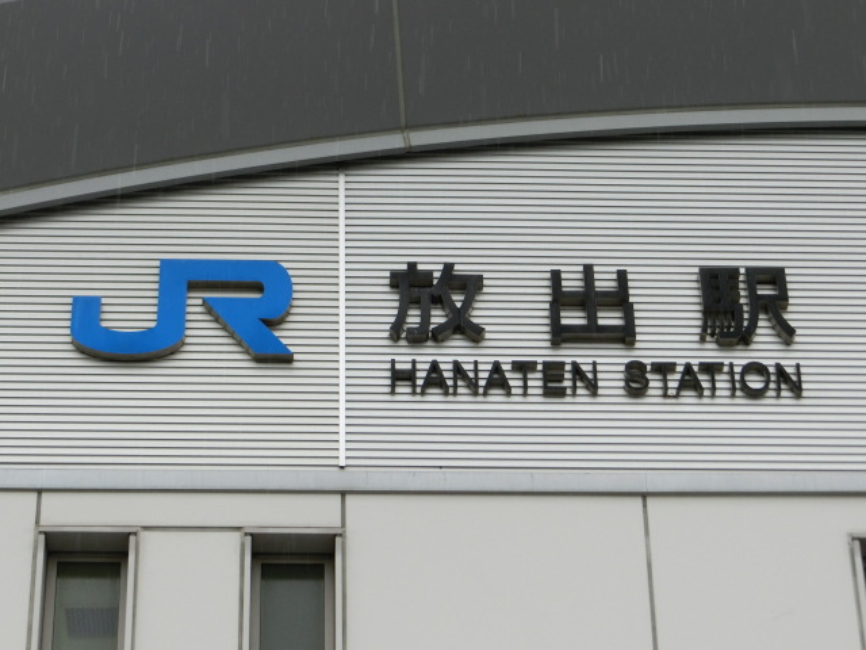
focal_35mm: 124
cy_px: 325
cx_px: 433
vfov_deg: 12.0
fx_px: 3102
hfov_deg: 15.9
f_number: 5.7
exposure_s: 1/125
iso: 250
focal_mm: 22.1
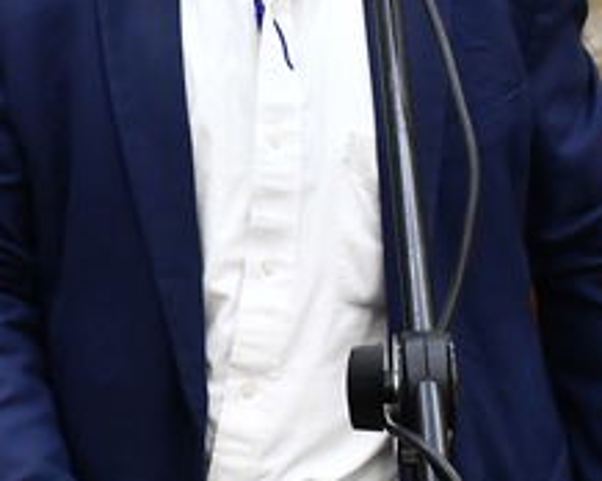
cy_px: 43
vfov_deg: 9.1
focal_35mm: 169
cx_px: -77
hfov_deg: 11.3
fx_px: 3008
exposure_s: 1/160
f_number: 5.6
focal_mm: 28
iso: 1250
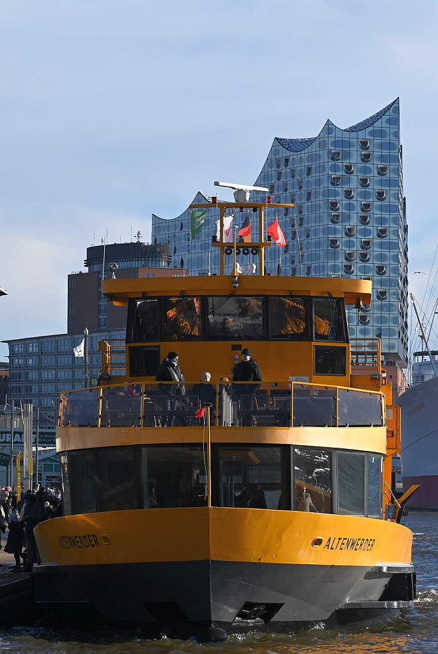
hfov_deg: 11.4
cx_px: 219
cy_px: 327
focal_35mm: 120
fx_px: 2185
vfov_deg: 17.0
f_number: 7.1
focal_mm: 120
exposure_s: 1/400
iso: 100
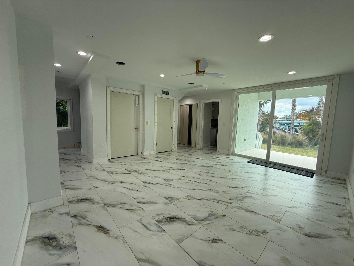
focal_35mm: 14
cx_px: 177
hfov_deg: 102.1
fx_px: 143
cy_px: 133
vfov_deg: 85.7
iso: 50
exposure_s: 1/187
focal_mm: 2.22
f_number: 2.2
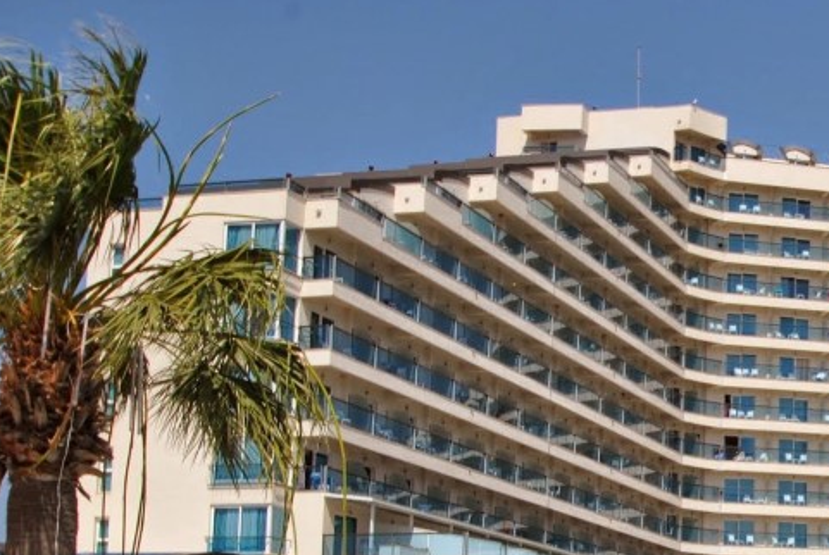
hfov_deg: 24.6
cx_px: 961
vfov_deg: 17.7
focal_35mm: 75
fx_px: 1734
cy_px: 558
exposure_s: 1/320
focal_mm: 21
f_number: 9
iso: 100
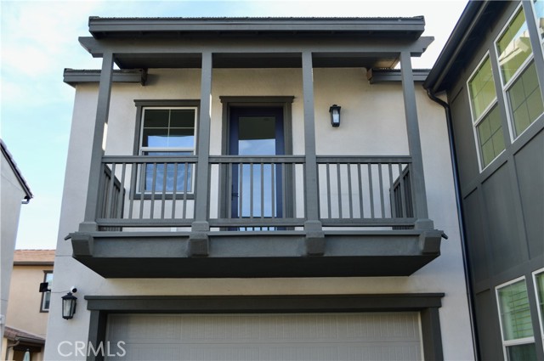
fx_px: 543
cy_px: 180
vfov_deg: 36.8
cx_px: 272
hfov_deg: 53.2
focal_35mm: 36
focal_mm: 24
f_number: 5.6
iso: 180
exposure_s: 1/125
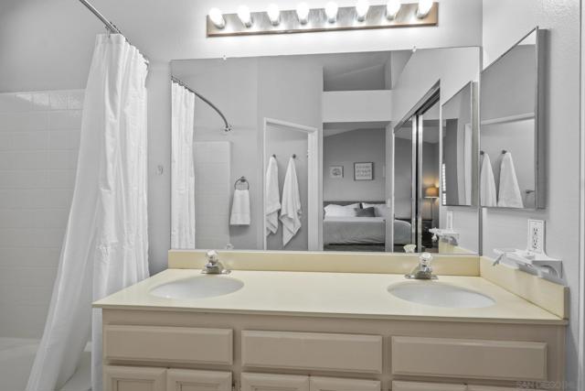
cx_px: 292
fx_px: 293
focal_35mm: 18
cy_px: 196
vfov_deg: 67.4
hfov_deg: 90.0
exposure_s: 1/1.67
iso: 100
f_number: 8
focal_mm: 12
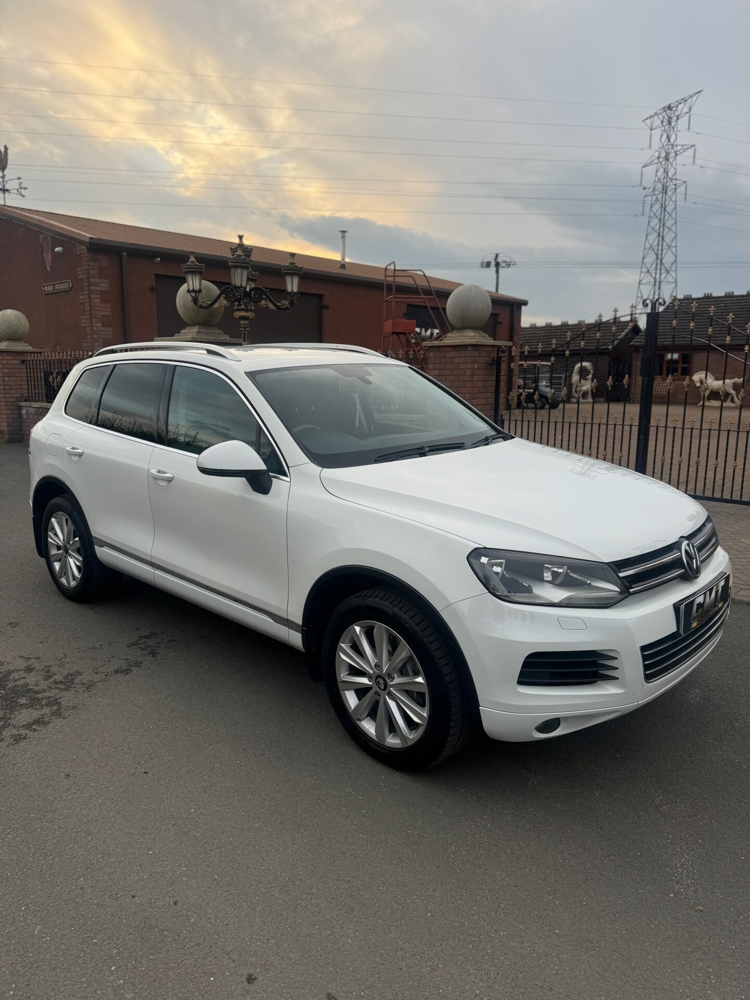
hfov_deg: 56.8
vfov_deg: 71.6
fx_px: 693
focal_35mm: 24
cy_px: 500
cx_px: 375
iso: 80
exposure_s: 1/464
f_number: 1.78
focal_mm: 6.76
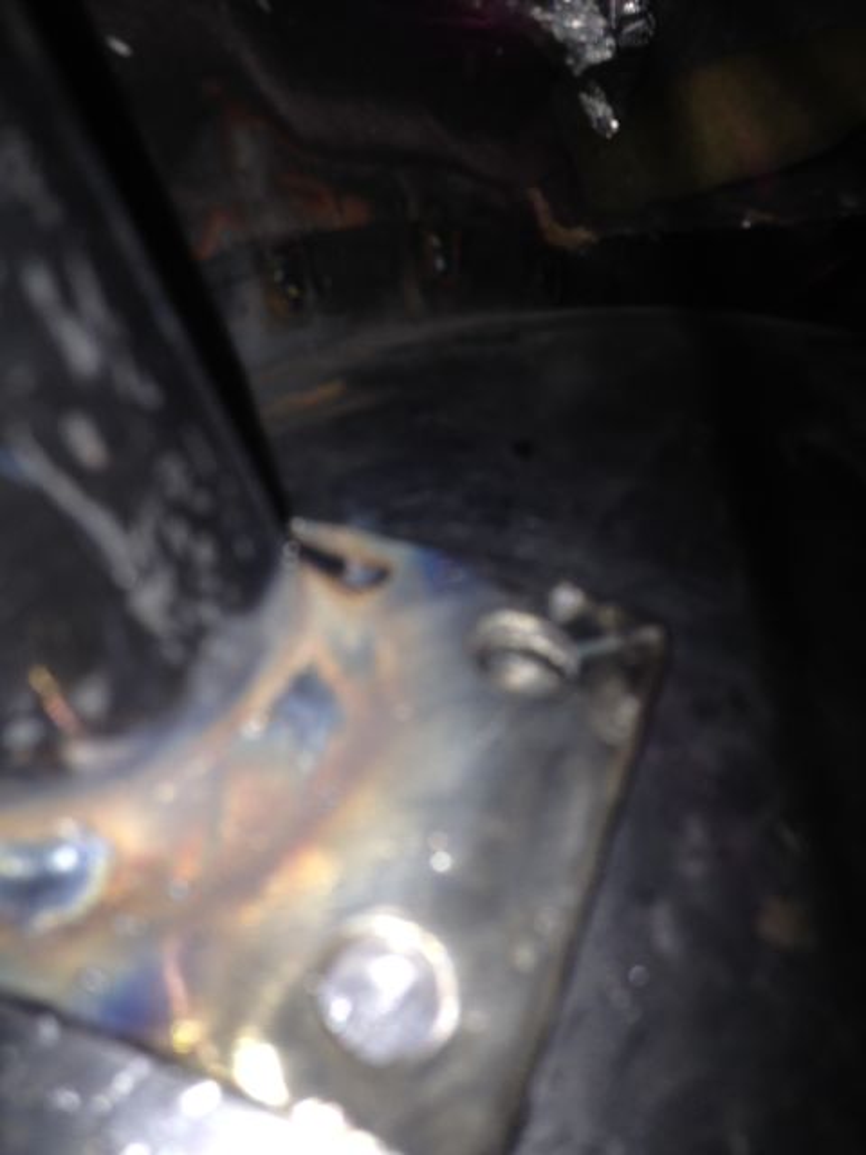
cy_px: 578
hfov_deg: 40.7
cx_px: 433
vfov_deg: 52.6
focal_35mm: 35
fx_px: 1167
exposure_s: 1/55
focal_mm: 4.28
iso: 50
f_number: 2.4
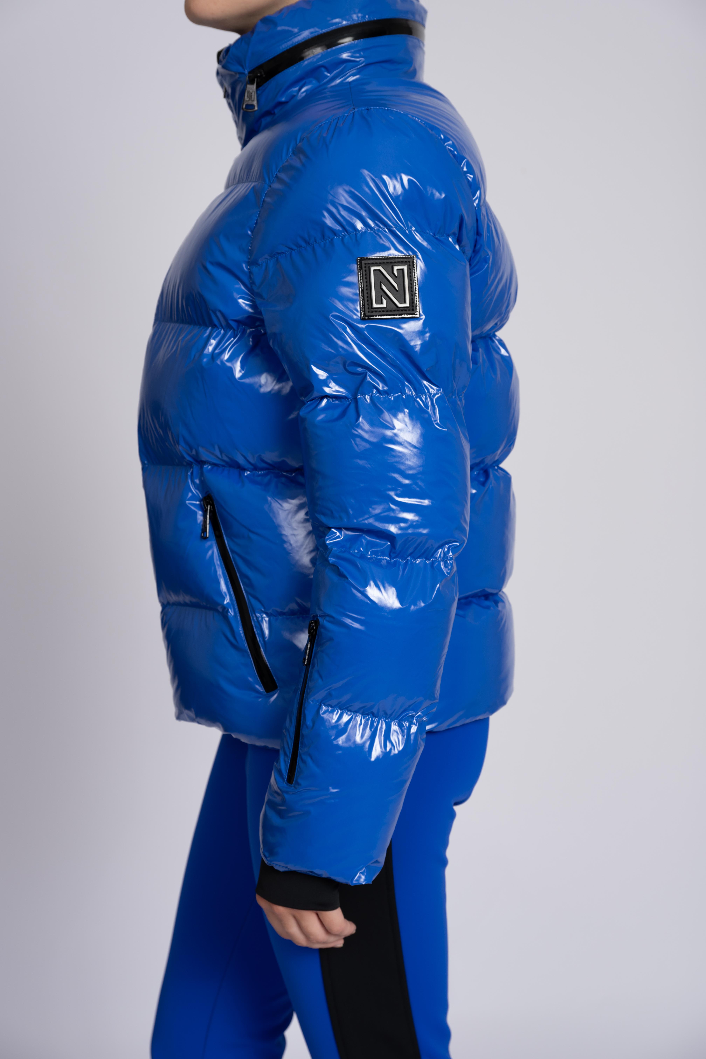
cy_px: 530
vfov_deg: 32.9
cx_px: 353
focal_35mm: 61
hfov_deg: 22.3
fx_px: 1794
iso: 125
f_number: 7.1
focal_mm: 61
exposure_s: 1/200
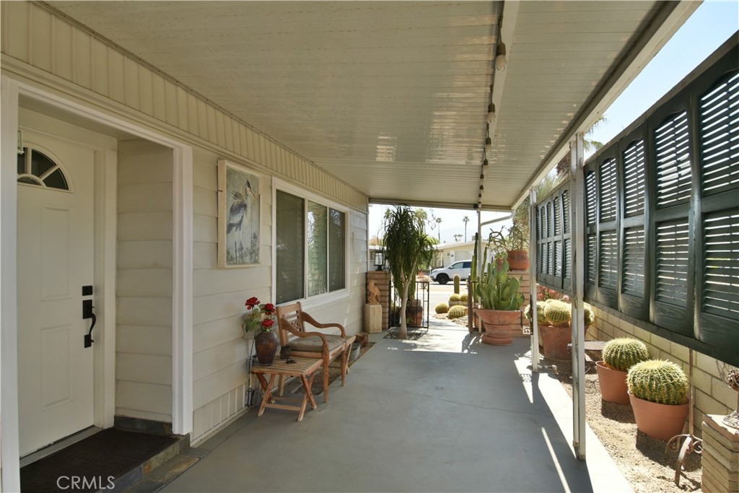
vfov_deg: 67.4
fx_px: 370
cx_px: 370
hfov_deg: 90.0
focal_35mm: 18
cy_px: 246
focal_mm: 12
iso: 160
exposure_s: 1/100
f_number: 7.1
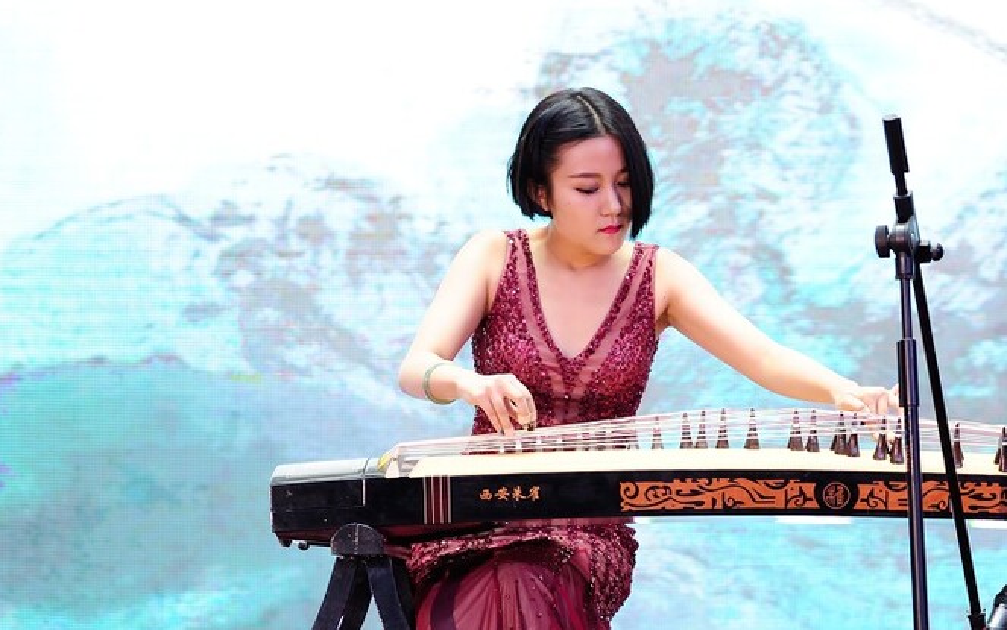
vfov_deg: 10.2
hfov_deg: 16.1
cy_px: 398
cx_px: 778
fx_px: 3542
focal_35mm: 129
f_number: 3.2
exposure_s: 1/250
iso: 800
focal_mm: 70
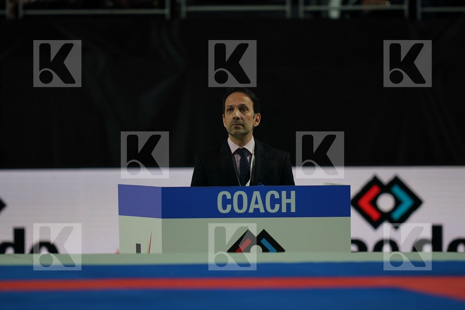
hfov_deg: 3.4
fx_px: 7749
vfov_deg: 2.3
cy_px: 155
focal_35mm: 600
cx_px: 232
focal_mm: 400
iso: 800
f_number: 2.8
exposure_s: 1/1000
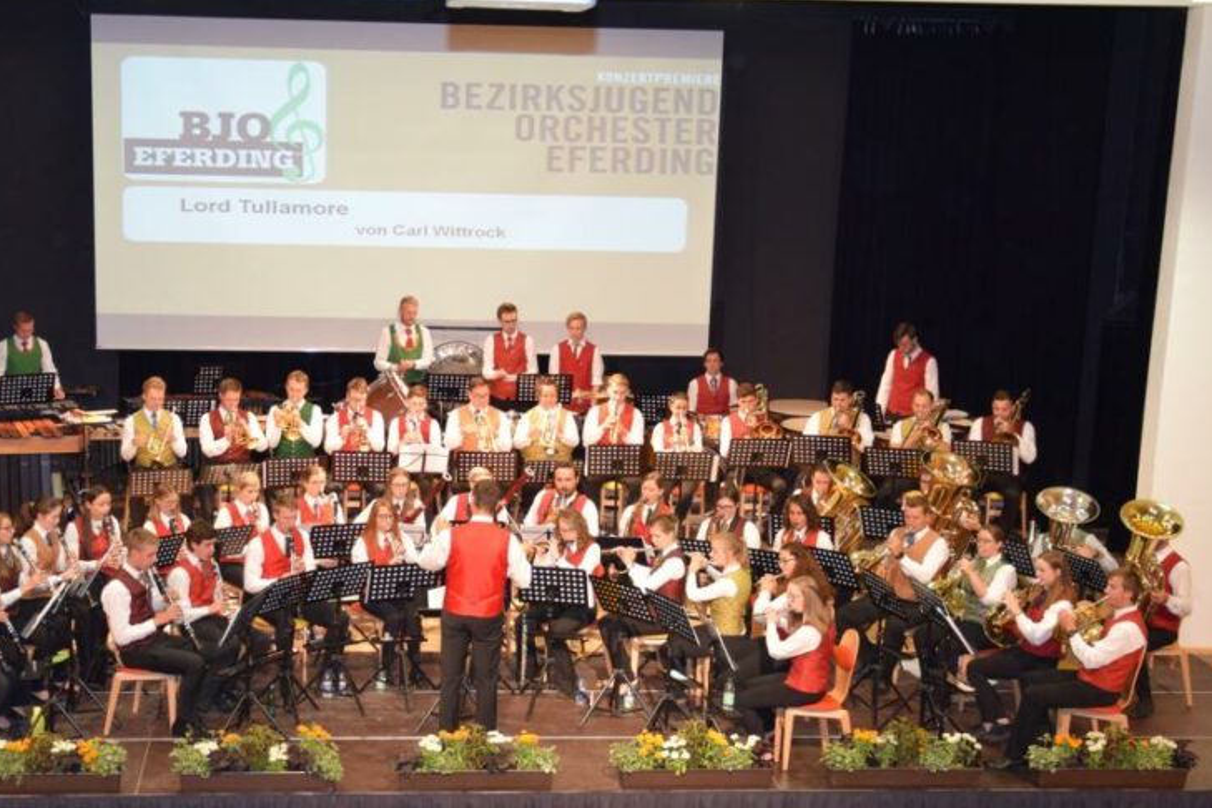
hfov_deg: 33.8
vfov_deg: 23.0
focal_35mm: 59
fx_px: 1986
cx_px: 487
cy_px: 473
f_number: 4
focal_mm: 28
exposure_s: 1/60
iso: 1600
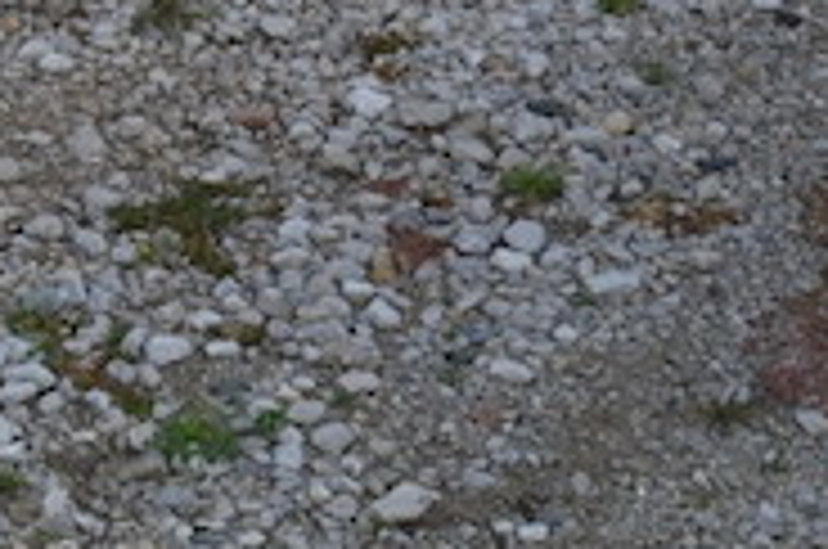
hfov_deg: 9.2
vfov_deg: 5.9
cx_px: -270
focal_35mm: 219
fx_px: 5039
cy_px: -954
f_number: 8
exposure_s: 1/200
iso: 100
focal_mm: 21
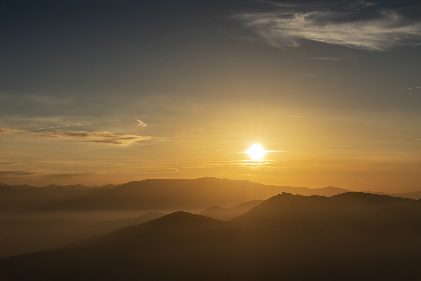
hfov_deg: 28.8
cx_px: 210
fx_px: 819
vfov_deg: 19.5
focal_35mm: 70
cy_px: 140
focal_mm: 70
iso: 100
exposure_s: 1/500
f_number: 11
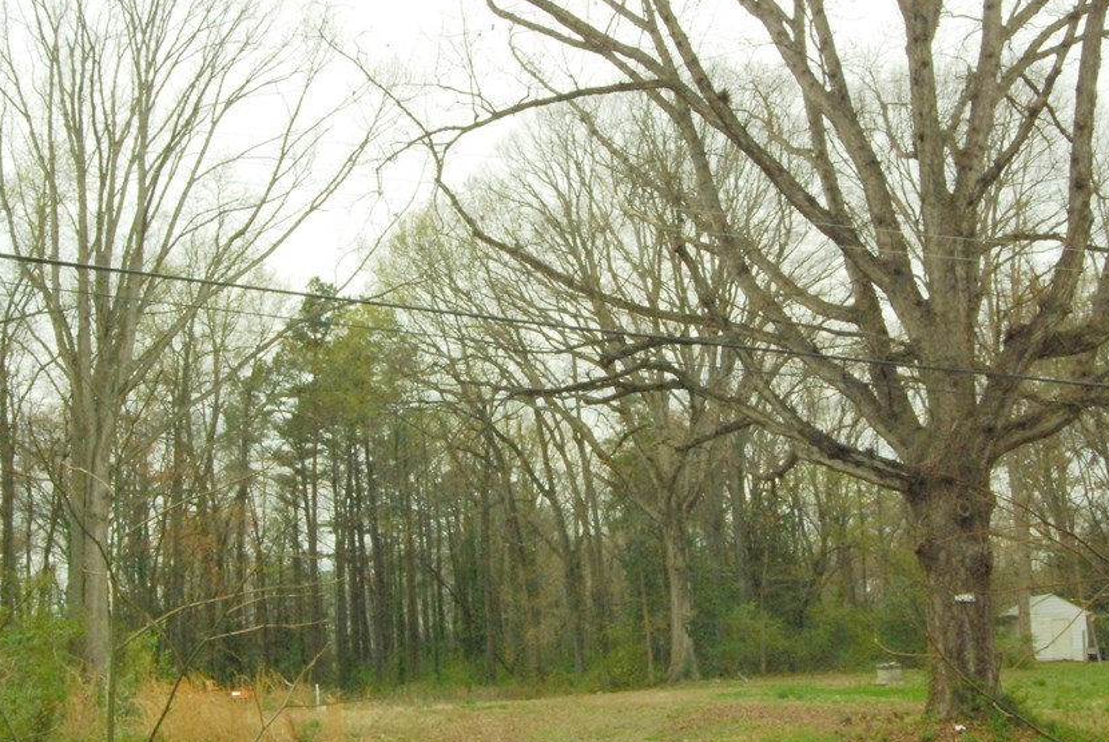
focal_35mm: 47
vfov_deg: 28.7
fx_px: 1449
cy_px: 429
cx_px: 544
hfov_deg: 41.9
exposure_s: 1/200
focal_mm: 24
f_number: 25
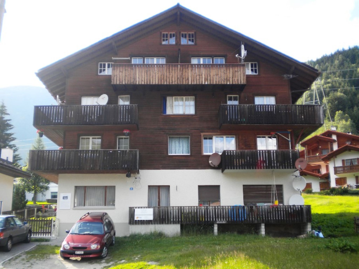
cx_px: 180
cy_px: 134
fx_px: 425
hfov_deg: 45.8
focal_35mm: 41
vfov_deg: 35.1
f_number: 3.5
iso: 80
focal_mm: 7.4
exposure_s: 1/220
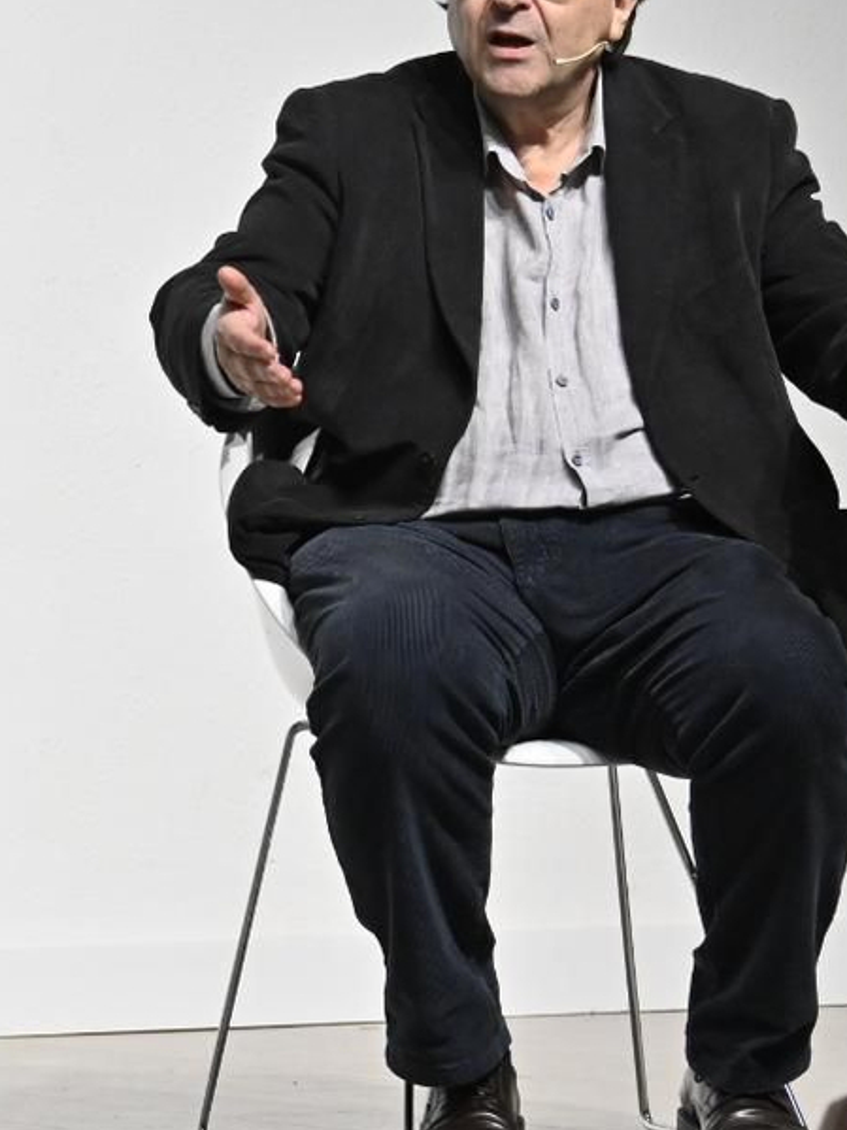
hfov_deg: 4.7
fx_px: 10313
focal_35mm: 316
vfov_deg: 6.3
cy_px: 567
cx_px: 28
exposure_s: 1/250
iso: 1600
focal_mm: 82
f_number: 5
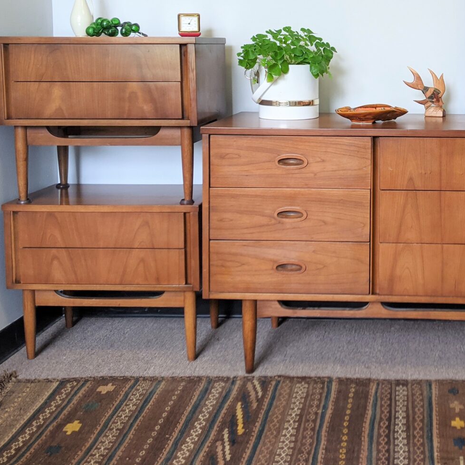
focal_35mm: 50
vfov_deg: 33.3
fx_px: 760
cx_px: 399
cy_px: 114
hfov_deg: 32.7
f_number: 1.8
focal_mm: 4.44
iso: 75
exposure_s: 1/59.9
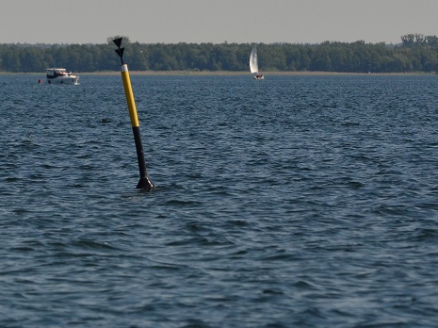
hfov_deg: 3.9
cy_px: 91
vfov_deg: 2.9
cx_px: 208
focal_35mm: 511
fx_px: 6461
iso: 560
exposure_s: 1/8000
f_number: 5
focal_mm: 165
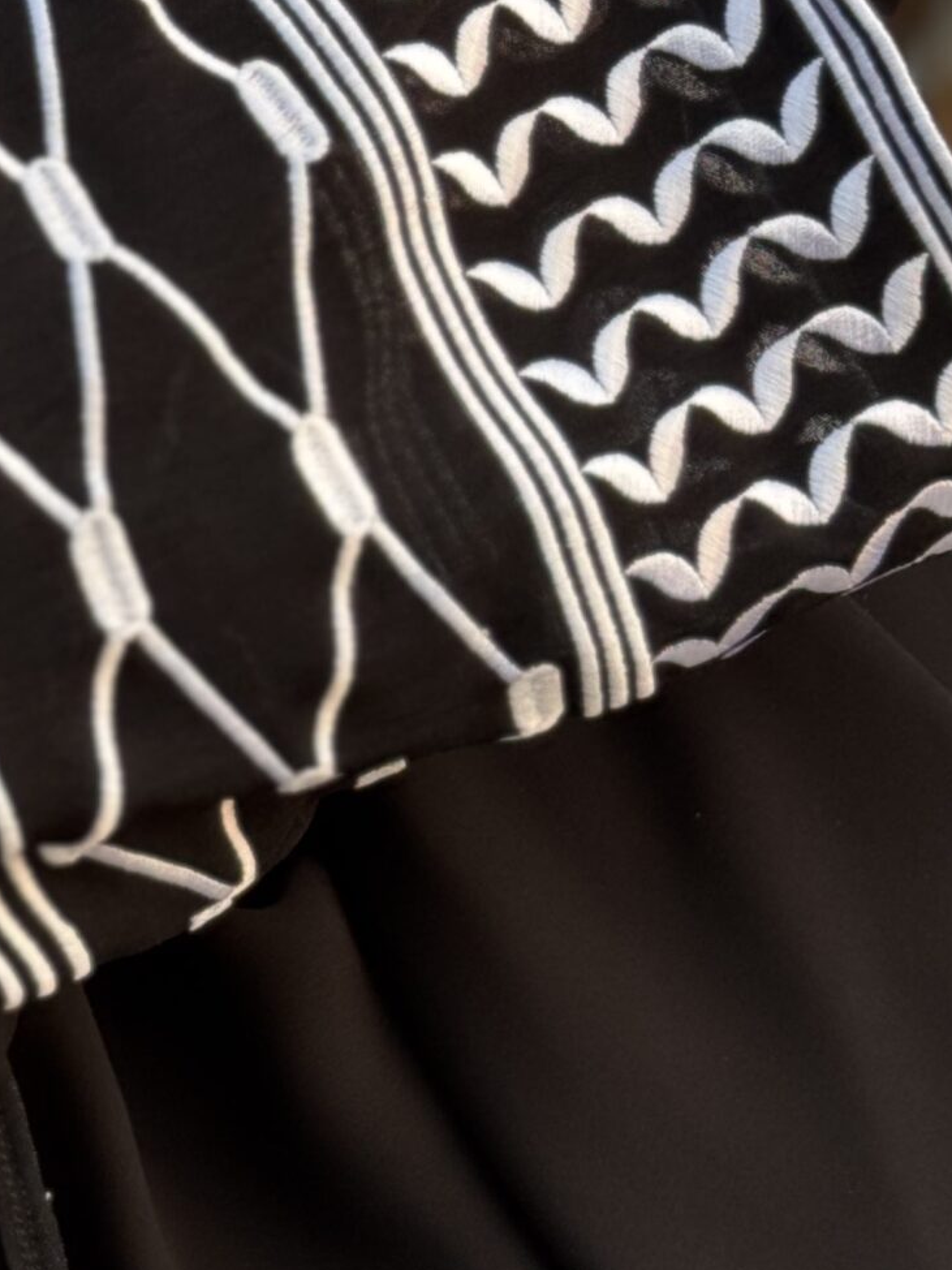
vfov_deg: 15.5
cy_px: 120
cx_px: 132
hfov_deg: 11.7
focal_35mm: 126
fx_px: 4621
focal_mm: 6.76
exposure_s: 1/461
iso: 64
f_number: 1.78
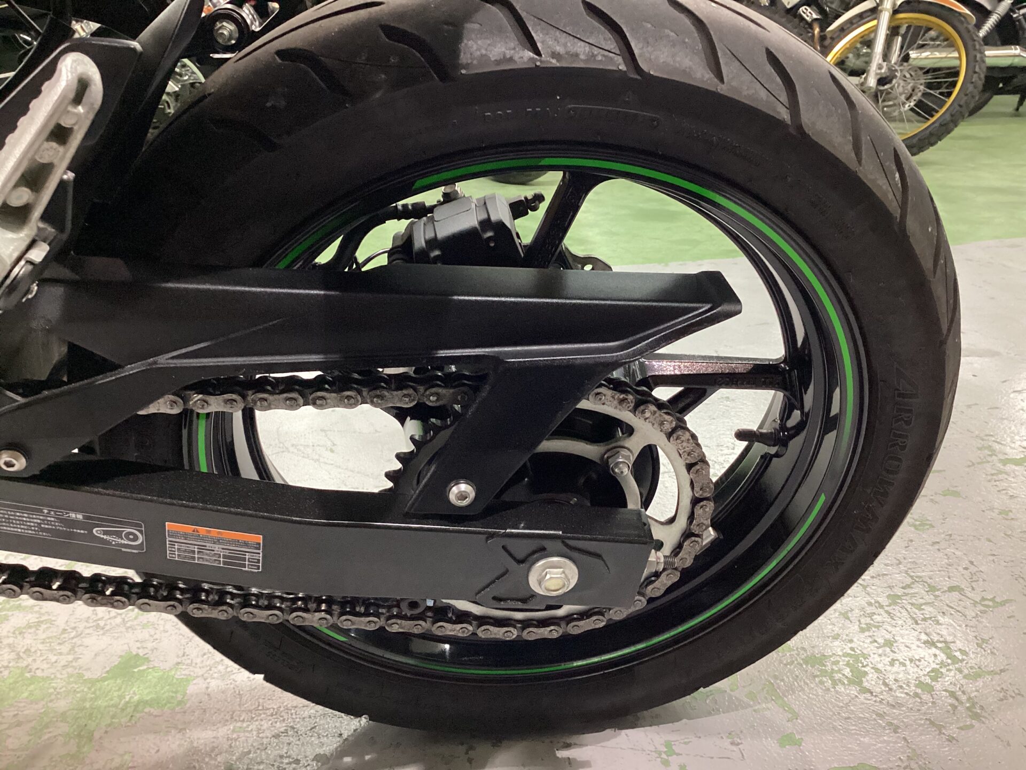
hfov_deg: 58.4
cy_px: 385
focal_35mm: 31
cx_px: 513
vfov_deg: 45.4
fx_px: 919
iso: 320
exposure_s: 1/60
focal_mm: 3.3
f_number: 2.4
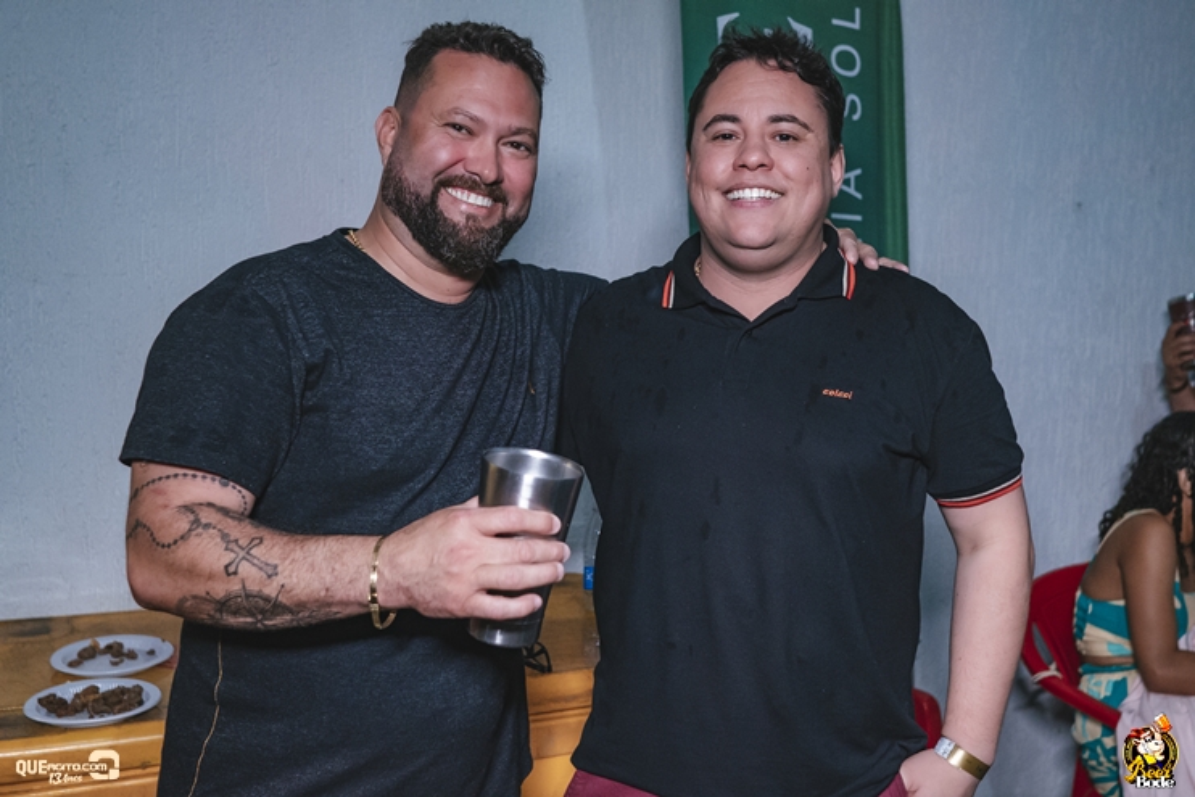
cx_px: 598
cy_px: 398
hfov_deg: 53.1
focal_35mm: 36
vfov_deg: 36.9
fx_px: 1195
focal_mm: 24
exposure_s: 1/320
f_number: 2.5
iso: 2500
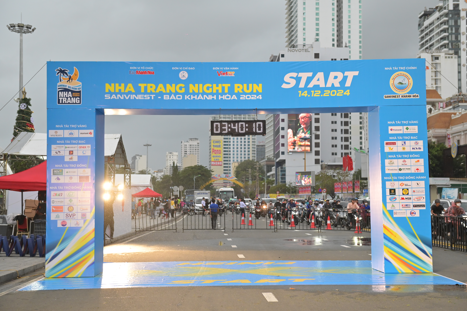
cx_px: 234
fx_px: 713
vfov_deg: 24.6
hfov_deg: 36.3
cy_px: 156
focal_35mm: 55
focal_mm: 55
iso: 2000
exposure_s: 1/800
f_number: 4
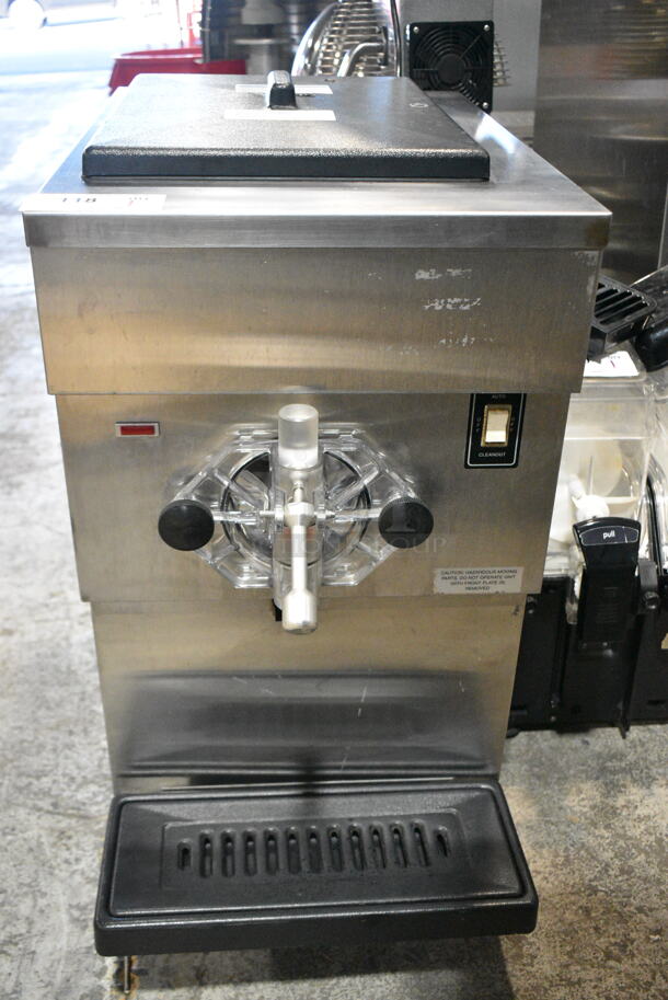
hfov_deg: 36.9
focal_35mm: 36
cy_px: 500
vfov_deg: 53.1
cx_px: 334
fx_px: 1000
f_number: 4.5
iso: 6400
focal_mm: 24
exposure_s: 1/500
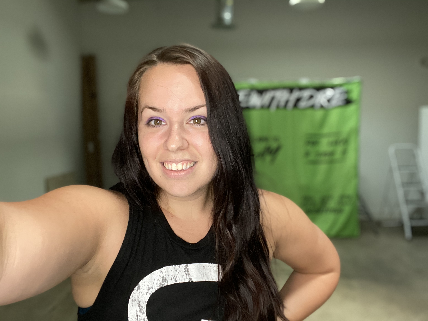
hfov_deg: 60.0
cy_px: 160
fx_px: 371
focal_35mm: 30
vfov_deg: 46.8
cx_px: 214
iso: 250
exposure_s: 1/40
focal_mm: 2.71
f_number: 2.2
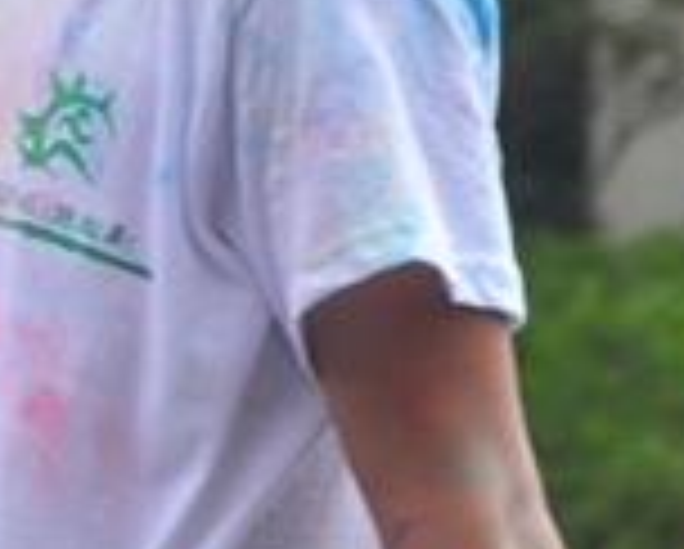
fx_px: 15718
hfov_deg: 2.5
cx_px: -616
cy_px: -569
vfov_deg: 2.0
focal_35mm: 775
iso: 250
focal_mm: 105
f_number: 7.1
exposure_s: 1/320
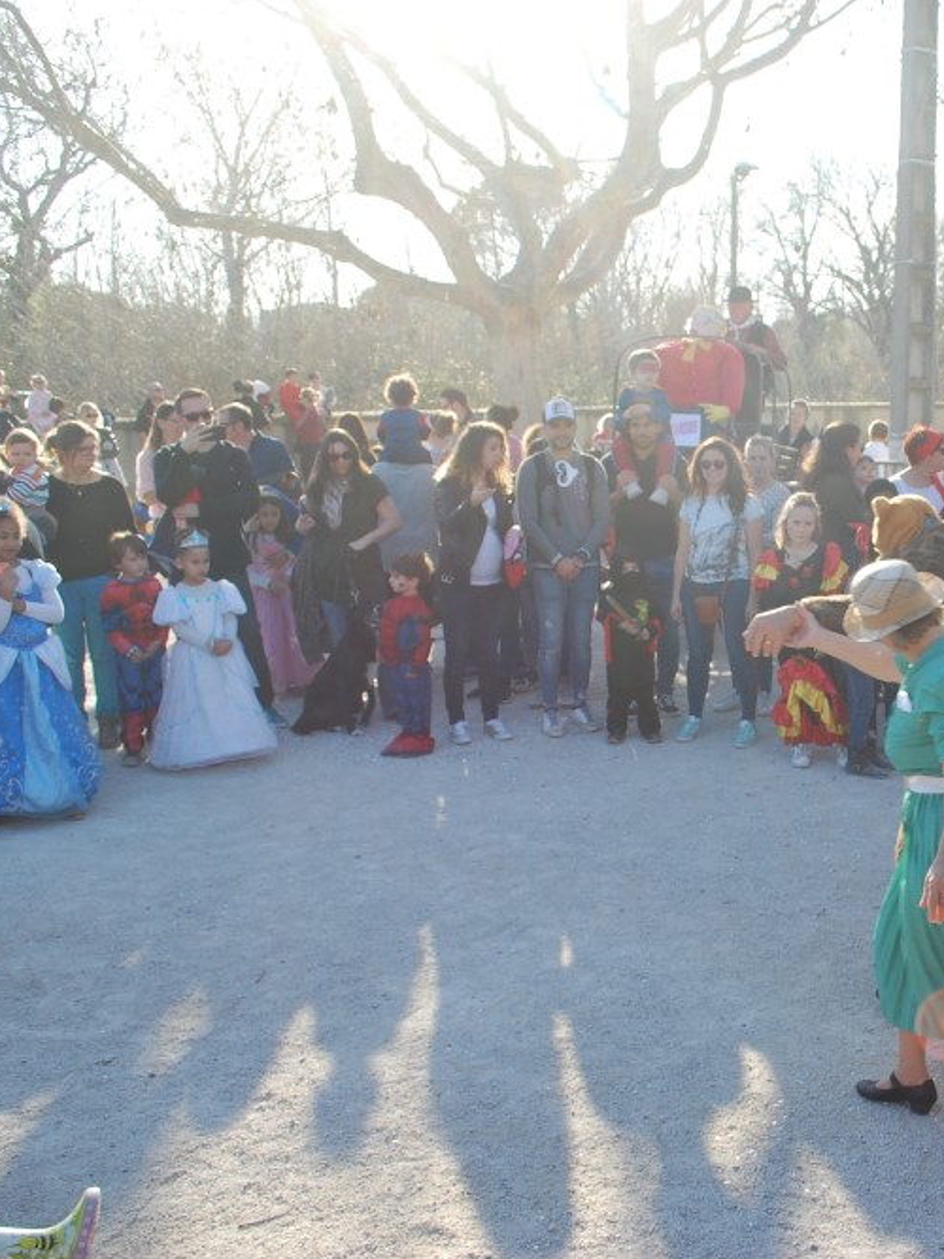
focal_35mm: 39
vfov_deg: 47.9
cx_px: 827
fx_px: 1419
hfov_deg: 35.0
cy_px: 630
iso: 110
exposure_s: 1/125
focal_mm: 18
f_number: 5.6
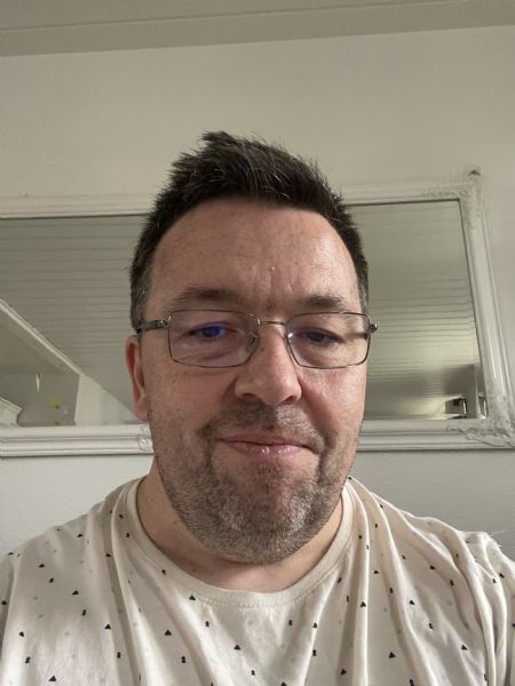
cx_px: 258
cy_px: 343
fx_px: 595
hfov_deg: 46.8
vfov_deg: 60.0
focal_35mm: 30
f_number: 2.2
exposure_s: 1/30
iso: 400
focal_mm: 2.71
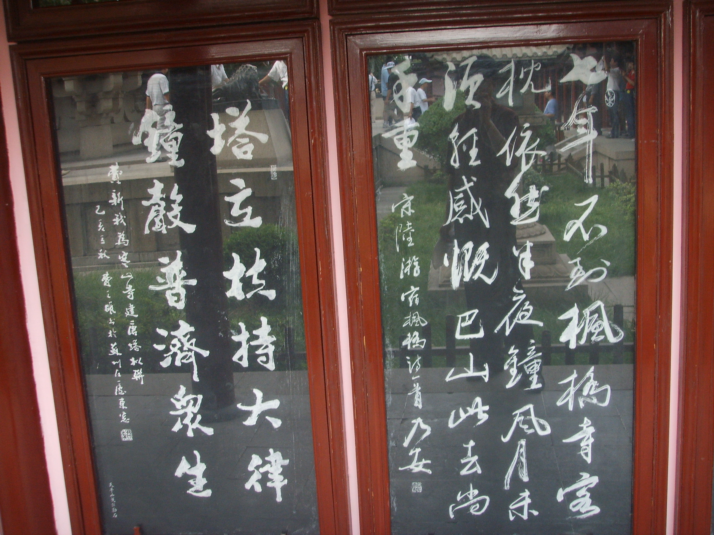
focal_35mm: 39
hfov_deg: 47.9
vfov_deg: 36.8
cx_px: 357
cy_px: 268
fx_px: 804
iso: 120
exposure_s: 1/45
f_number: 3.5
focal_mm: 6.6
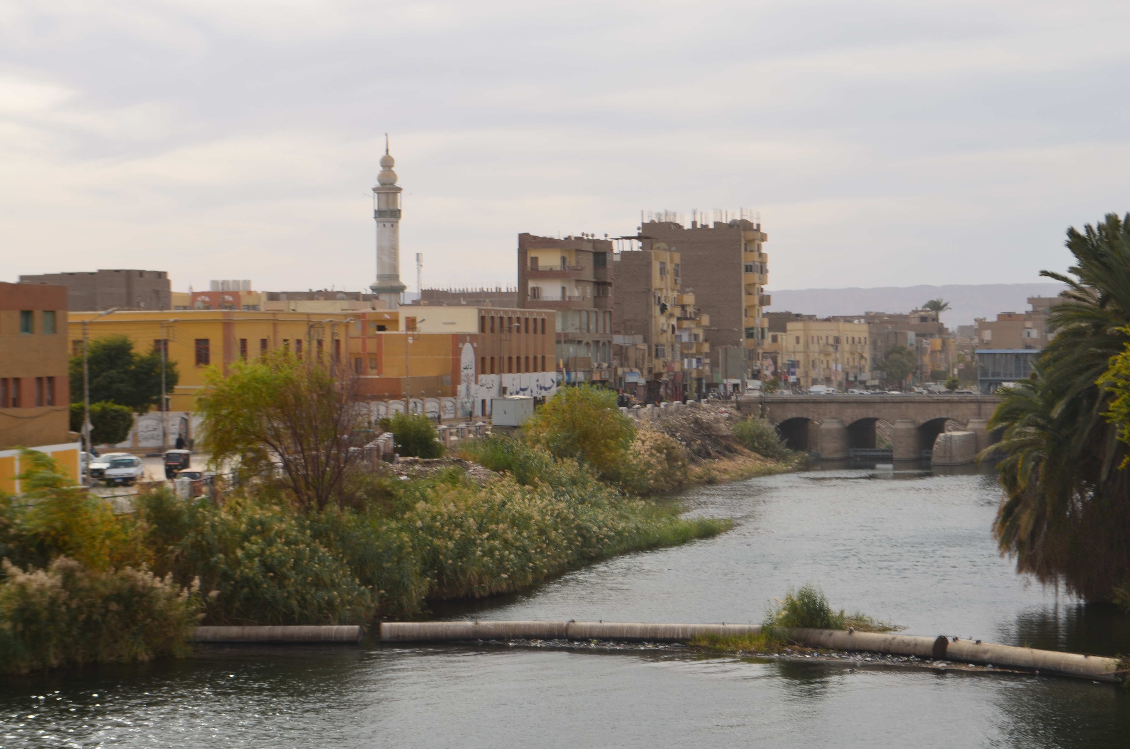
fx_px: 2349
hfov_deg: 27.0
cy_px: 374
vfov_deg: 18.1
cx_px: 565
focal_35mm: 75
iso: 100
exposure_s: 1/160
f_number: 11
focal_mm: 50
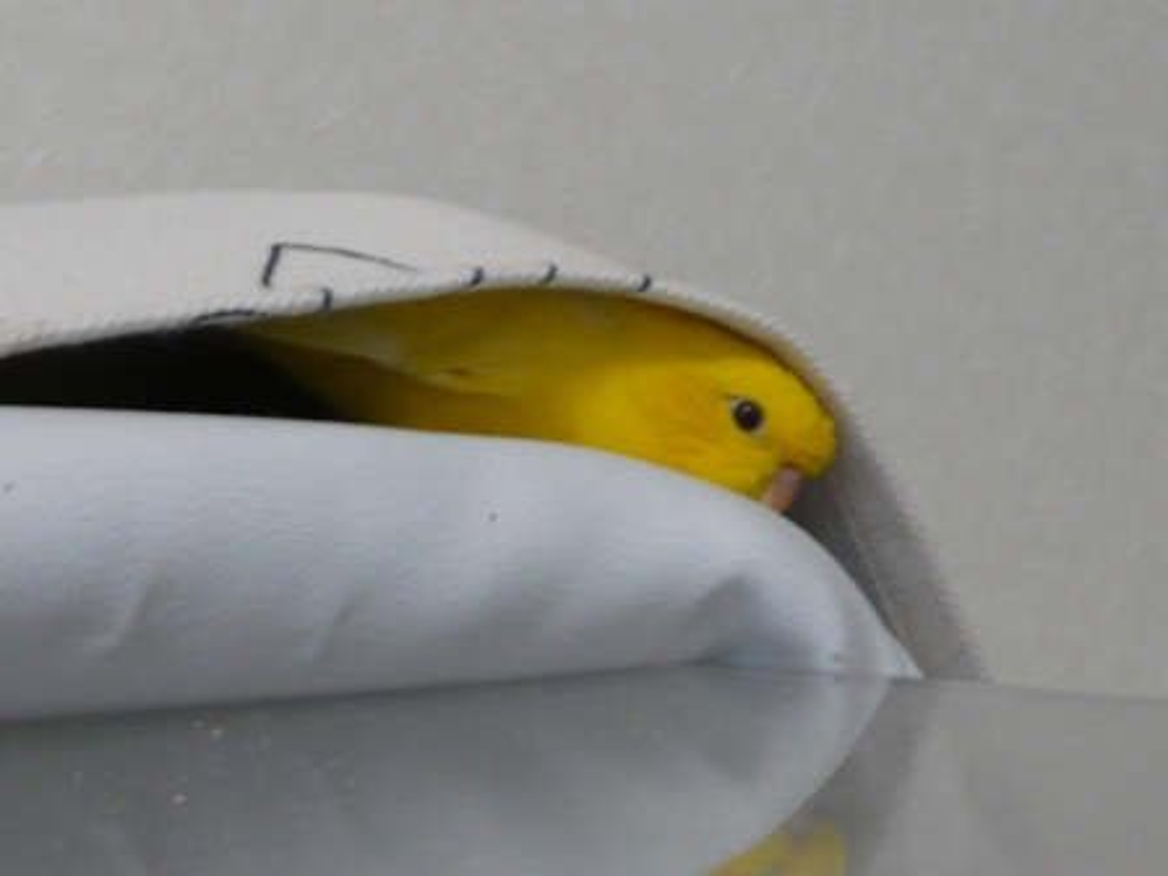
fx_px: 1687
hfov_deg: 38.2
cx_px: 584
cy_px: 438
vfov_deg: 29.1
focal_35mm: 50
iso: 200
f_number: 4.2
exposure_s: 1/10
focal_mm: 8.2
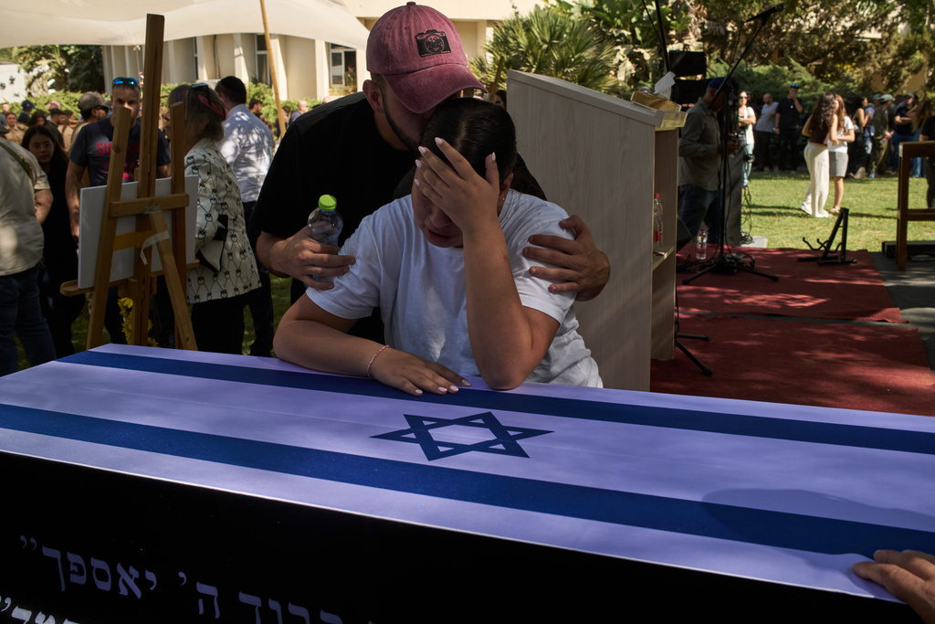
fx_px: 909
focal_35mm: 35
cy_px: 312
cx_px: 468
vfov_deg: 37.9
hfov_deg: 54.4
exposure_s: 1/500
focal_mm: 35
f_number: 8
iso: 500
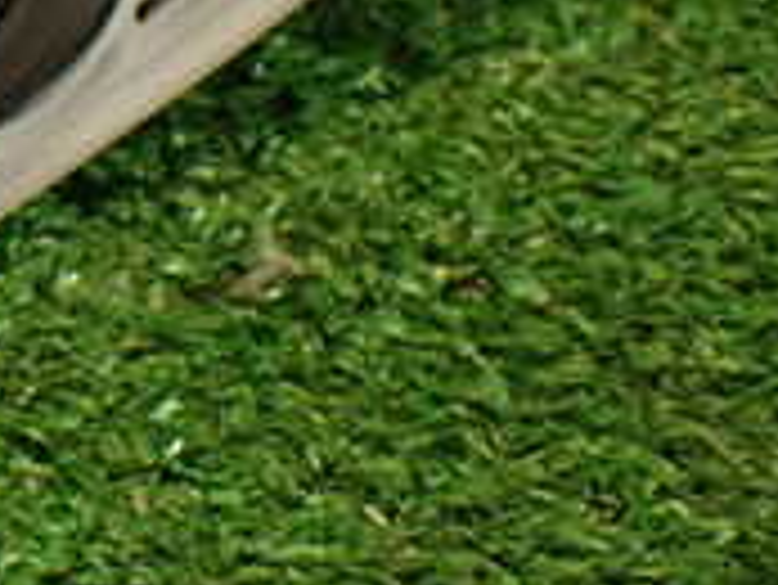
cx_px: -517
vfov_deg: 13.2
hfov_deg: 15.7
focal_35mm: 111
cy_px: -4
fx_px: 2496
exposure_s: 1/30
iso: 200
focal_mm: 5.79
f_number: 2.4
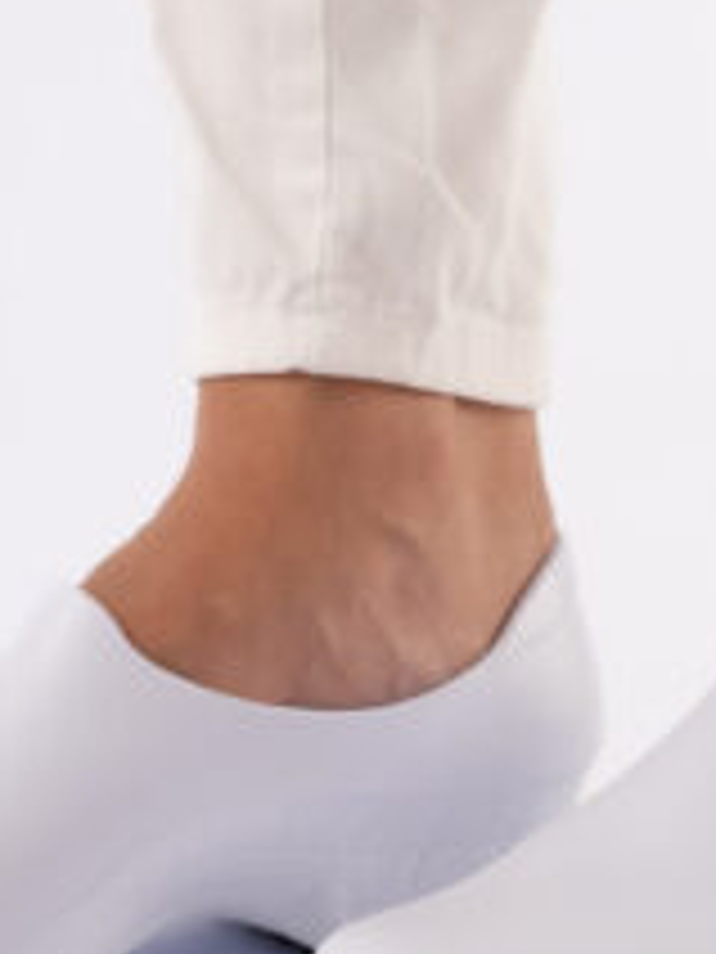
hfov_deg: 7.8
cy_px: 520
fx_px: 5268
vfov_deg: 10.4
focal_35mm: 191
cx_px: 509
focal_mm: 70
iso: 800
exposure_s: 1/200
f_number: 8
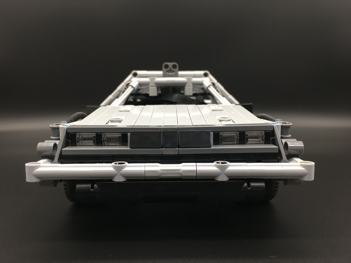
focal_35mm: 29
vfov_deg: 48.2
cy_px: 132
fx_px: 294
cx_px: 176
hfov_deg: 61.7
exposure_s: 1/30
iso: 50
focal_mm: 4.15
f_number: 2.2
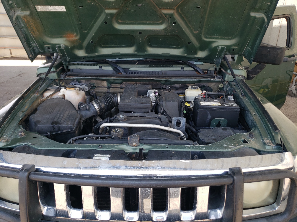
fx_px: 223
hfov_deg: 67.3
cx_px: 148
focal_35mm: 26
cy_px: 111
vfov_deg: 53.1
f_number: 1.5
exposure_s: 1/526
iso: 50
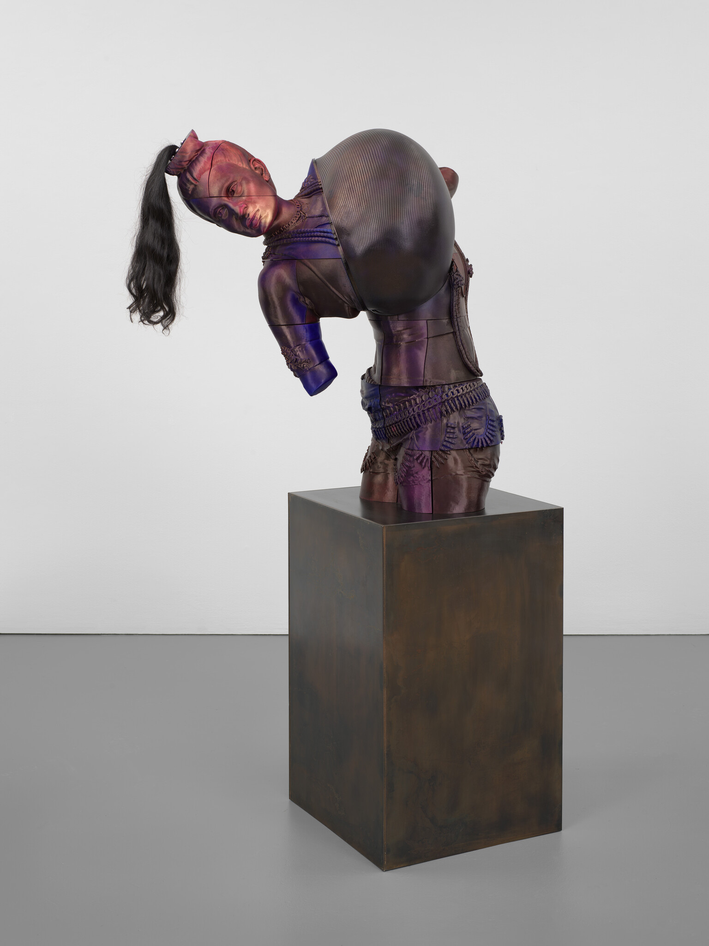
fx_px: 1393
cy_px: 473
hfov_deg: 28.6
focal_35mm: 51
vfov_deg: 37.5
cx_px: 354
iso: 64
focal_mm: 80
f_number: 11
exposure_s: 1/125
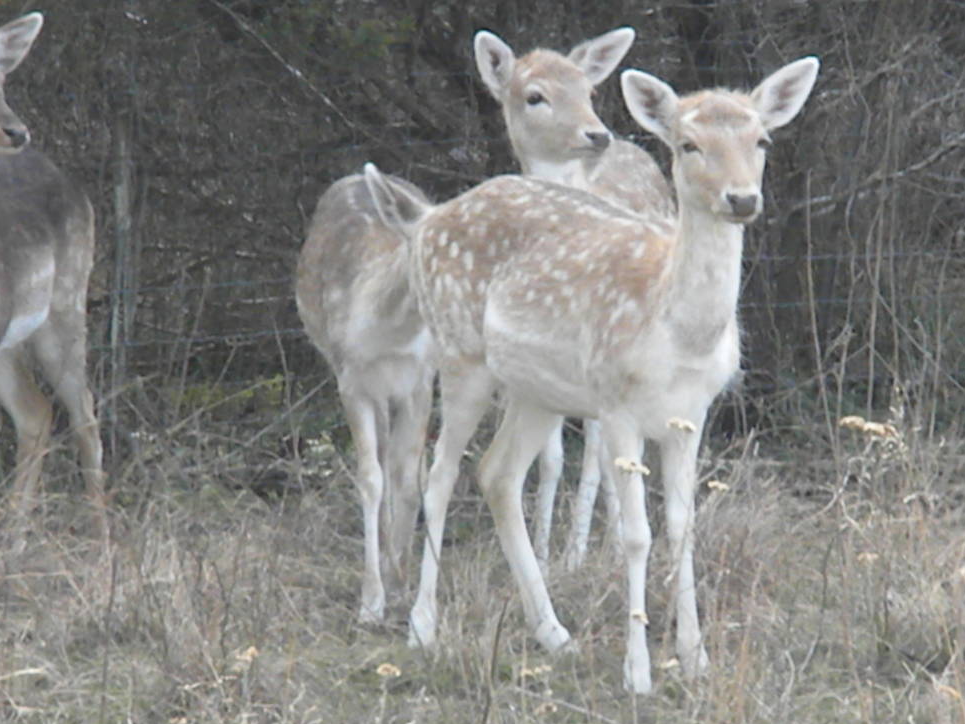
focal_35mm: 431
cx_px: 507
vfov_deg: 3.5
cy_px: 336
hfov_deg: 4.6
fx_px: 12017
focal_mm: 46.2
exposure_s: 1/68.6
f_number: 14
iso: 640
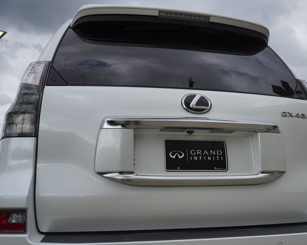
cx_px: 172
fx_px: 387
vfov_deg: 35.2
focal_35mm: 43
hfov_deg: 43.2
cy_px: 123
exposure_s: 1/200
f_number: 13
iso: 160
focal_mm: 25
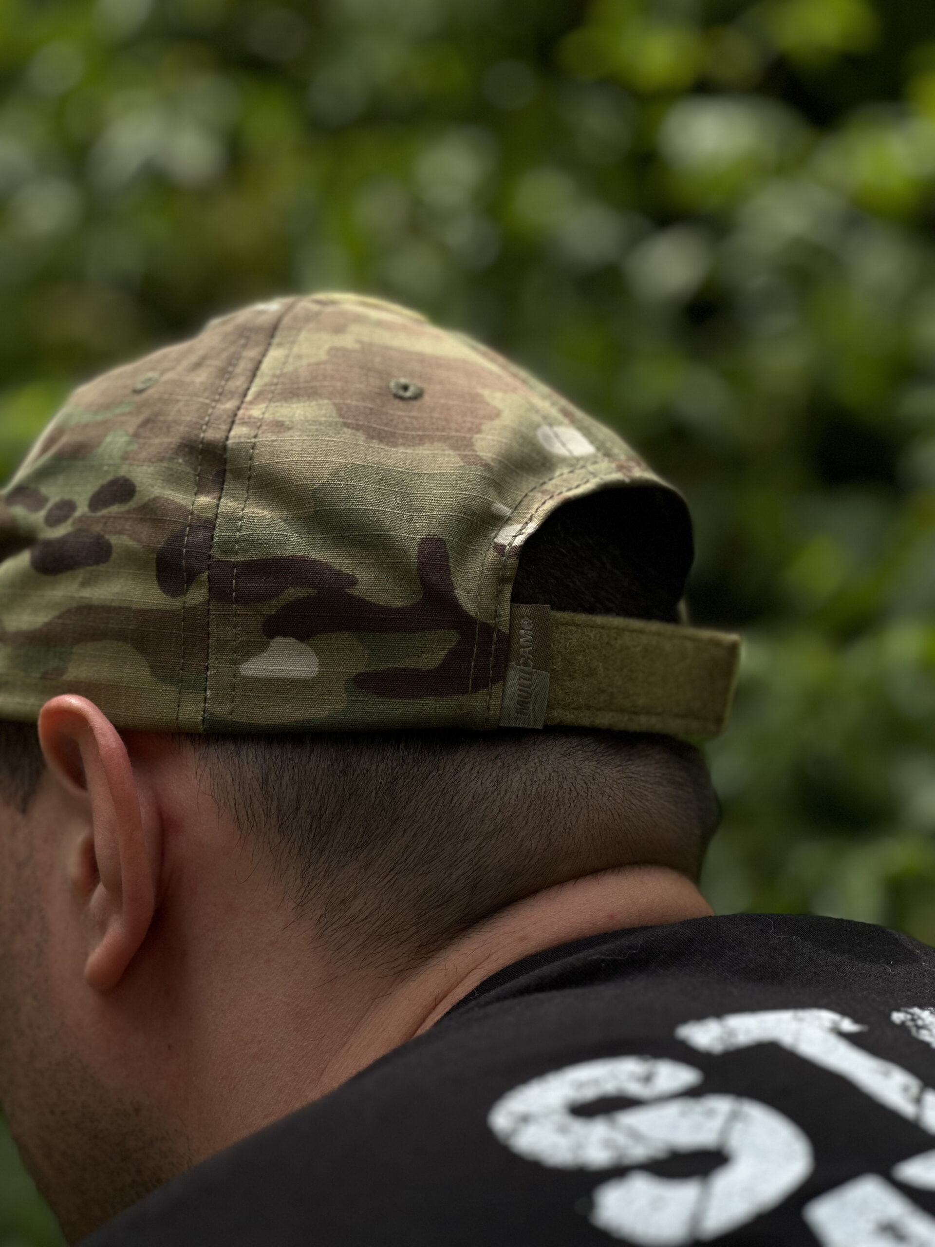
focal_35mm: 77
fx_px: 2773
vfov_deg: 25.3
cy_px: 624
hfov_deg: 19.1
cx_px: 468
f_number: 2.8
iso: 32
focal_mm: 9
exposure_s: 1/438
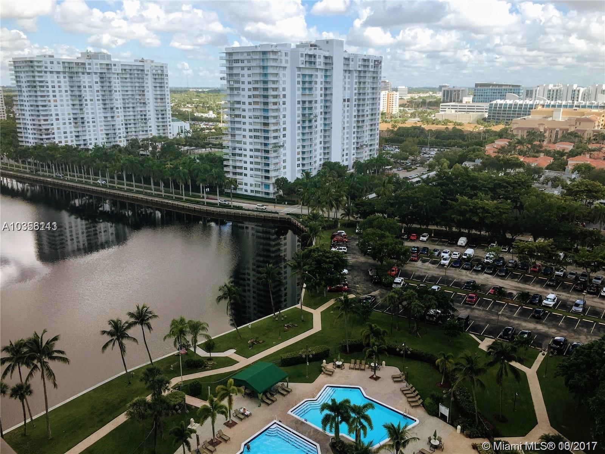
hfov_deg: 61.7
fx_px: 507
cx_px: 302
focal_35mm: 29
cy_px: 227
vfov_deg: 48.2
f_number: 2.2
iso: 25
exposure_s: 1/785
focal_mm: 4.15
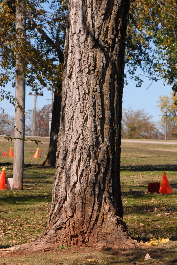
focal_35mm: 180
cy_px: 132
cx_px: 88
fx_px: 1324
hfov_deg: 7.6
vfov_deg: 11.4
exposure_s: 1/500
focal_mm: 120
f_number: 11
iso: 400
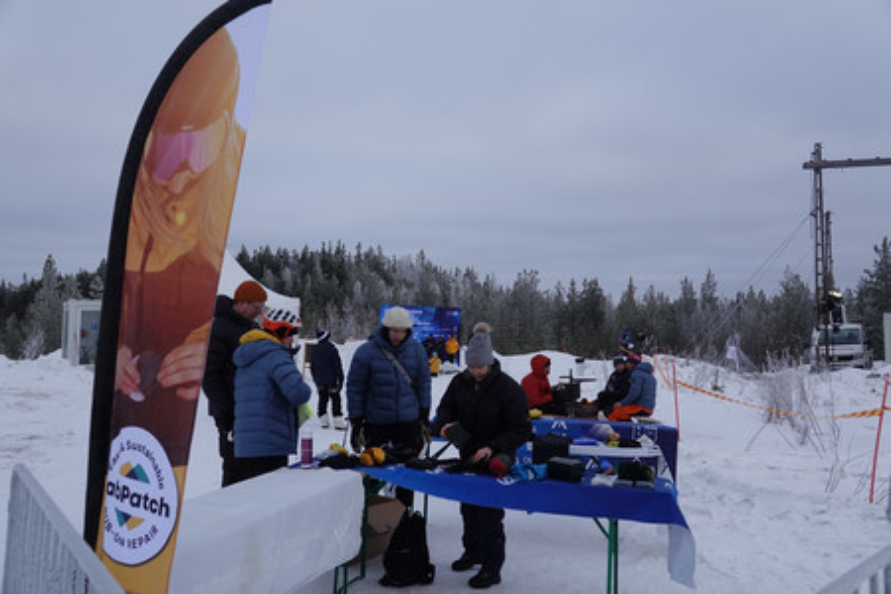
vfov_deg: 42.3
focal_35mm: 31
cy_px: 297
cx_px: 446
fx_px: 767
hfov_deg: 60.3
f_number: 2.8
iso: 100
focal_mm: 11.51
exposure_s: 1/800
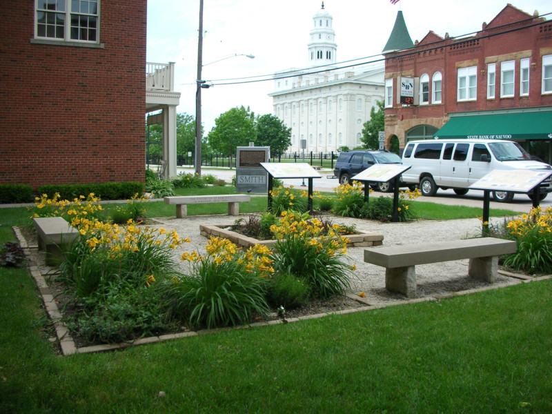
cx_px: 276
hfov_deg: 52.6
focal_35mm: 35
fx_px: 558
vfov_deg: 40.7
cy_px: 207
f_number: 8.5
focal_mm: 5.8
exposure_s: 1/58
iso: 50
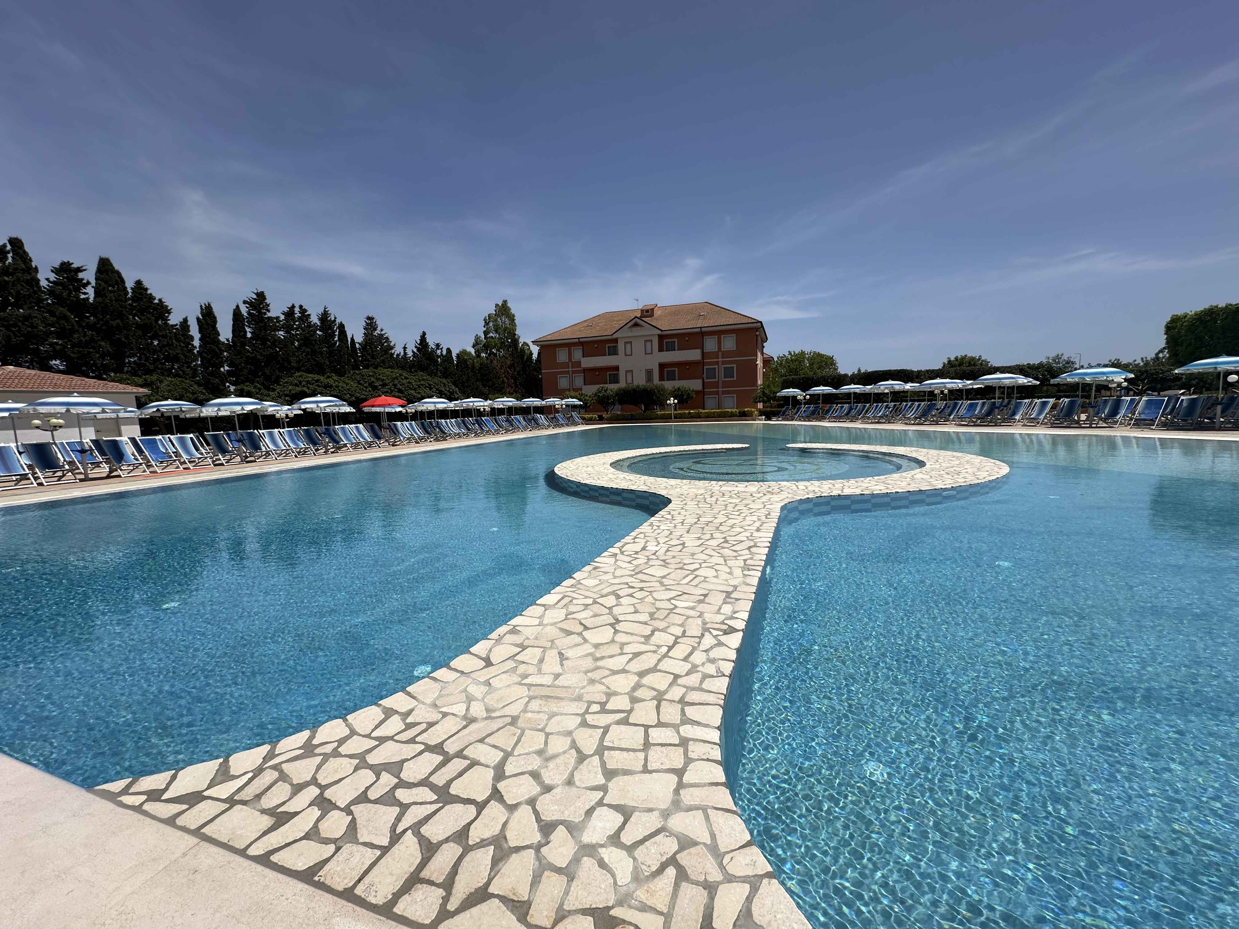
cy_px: 464
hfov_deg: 102.1
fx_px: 501
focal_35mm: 14
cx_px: 620
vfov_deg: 85.7
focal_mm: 2.22
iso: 50
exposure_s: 1/5291
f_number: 2.2
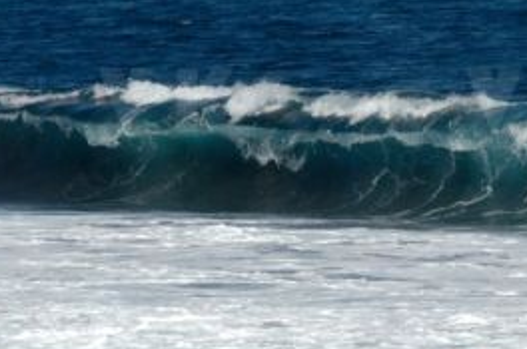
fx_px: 10623
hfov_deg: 2.8
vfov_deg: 1.9
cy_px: 162
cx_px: 711
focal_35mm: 727
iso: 200
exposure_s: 1/1250
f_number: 8
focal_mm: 160
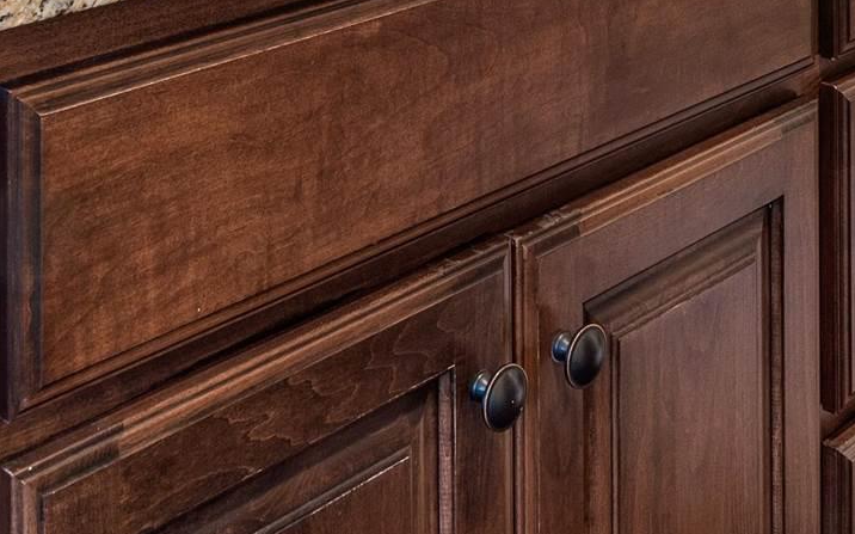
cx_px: 475
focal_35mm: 70
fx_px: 1631
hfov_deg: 29.4
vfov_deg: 15.3
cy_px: -509
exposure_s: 4
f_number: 13
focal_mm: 16
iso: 100
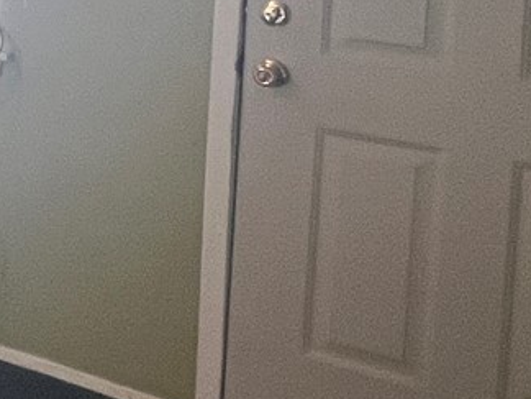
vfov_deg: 18.0
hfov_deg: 17.5
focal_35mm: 77
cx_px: -552
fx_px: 1181
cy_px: -107
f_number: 1.8
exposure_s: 1/120
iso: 250
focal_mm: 1.57
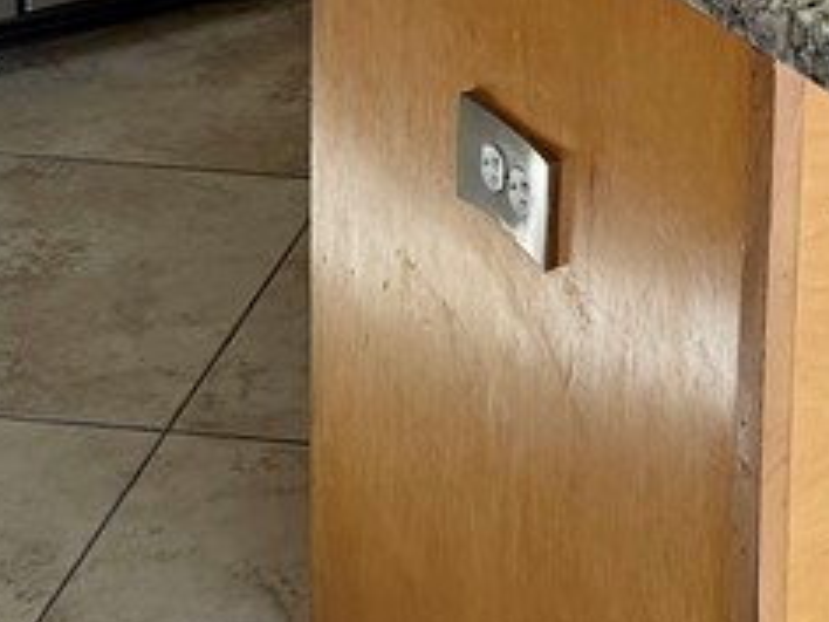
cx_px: 1043
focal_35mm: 104
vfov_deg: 12.6
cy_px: -594
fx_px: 2491
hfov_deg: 17.8
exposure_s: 1/240
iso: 125
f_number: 1.78
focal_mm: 6.76
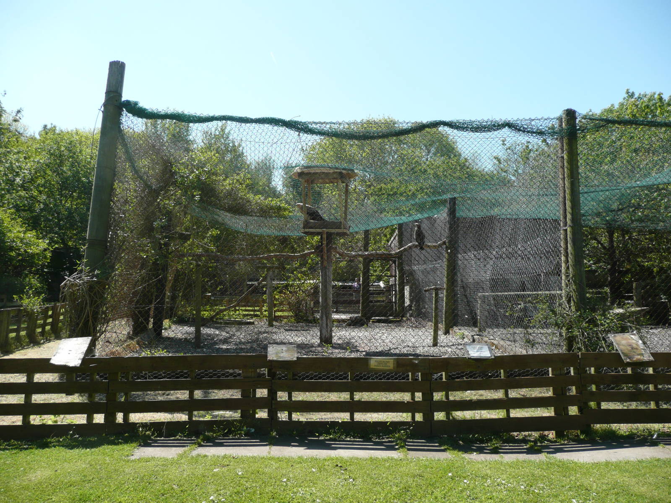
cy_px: 252
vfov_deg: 49.7
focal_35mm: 28
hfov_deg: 63.4
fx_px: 543
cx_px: 336
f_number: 3.3
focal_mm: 4.6
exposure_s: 1/500
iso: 100
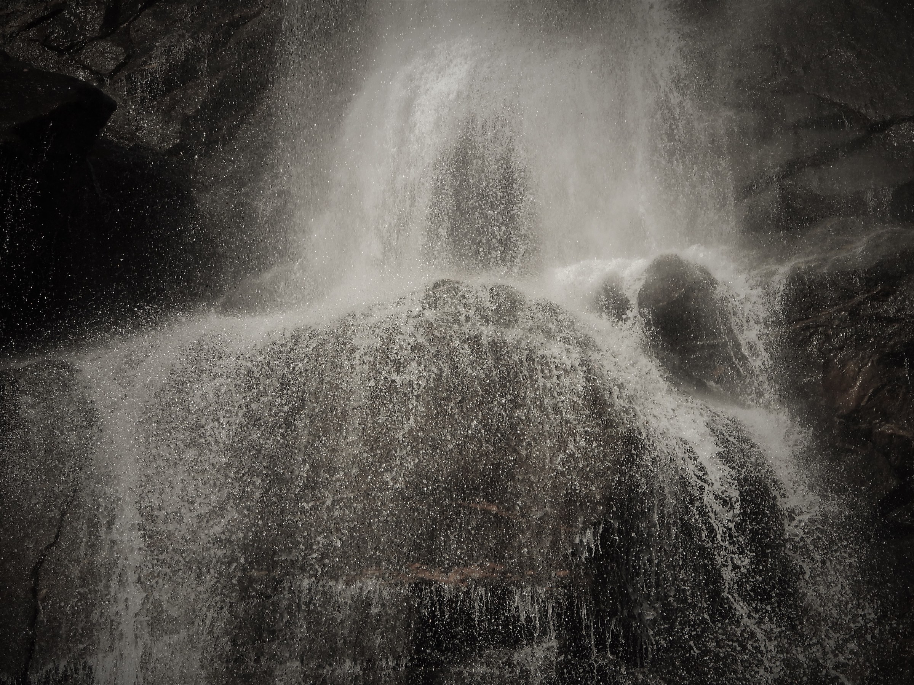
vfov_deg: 1.9
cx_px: 457
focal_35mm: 800
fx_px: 21123
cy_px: 342
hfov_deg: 2.5
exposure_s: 1/1250
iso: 220
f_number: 5.6
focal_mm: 144
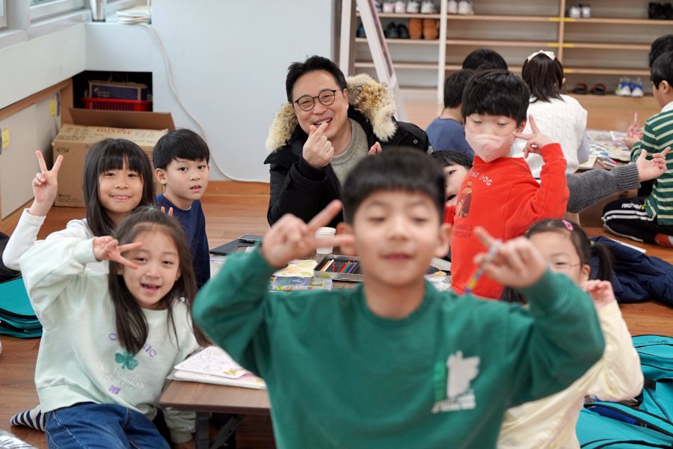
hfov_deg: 28.8
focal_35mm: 70
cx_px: 336
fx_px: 1309
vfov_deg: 19.5
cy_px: 224
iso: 1600
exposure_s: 1/160
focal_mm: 70
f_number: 4
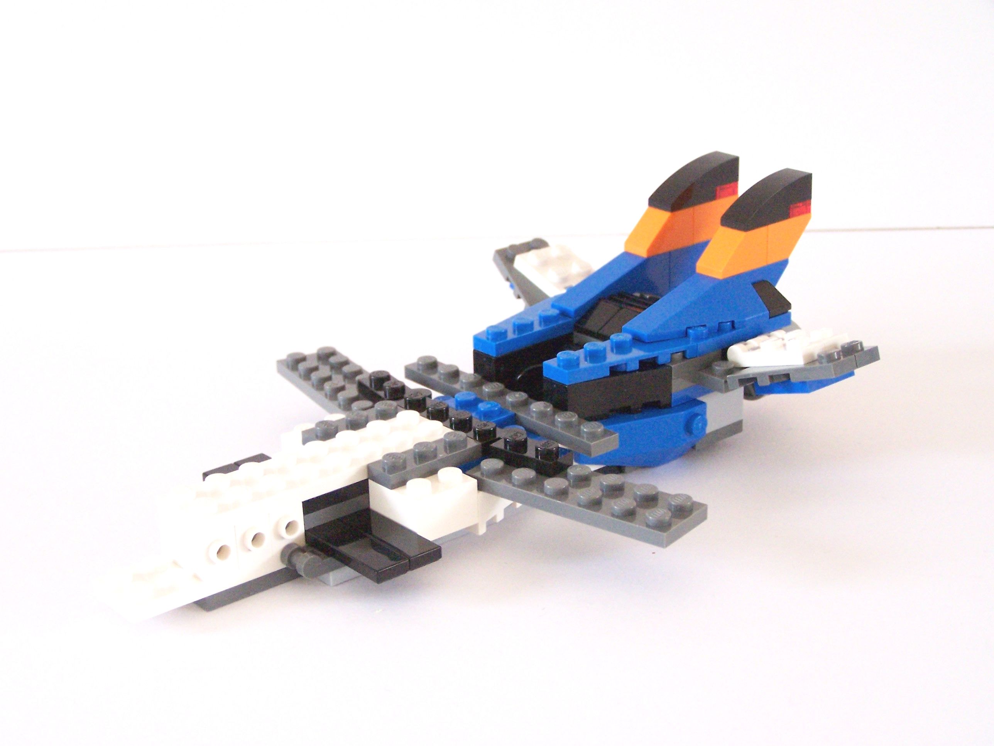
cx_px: 497
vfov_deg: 24.8
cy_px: 373
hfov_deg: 32.7
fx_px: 1694
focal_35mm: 59
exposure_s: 1/15
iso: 400
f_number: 3.1
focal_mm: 9.8
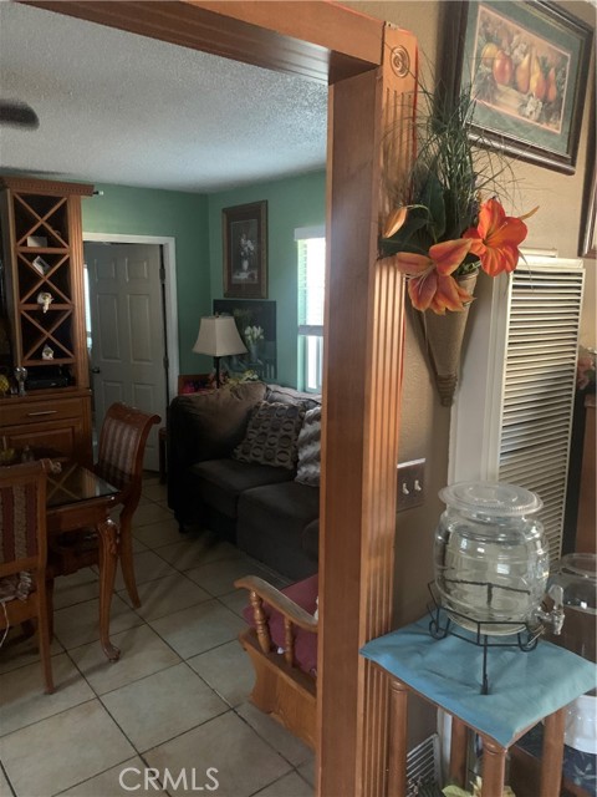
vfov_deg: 67.3
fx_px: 598
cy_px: 398
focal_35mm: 26
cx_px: 298
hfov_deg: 53.1
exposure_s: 1/30
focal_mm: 4.25
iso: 640
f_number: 1.8
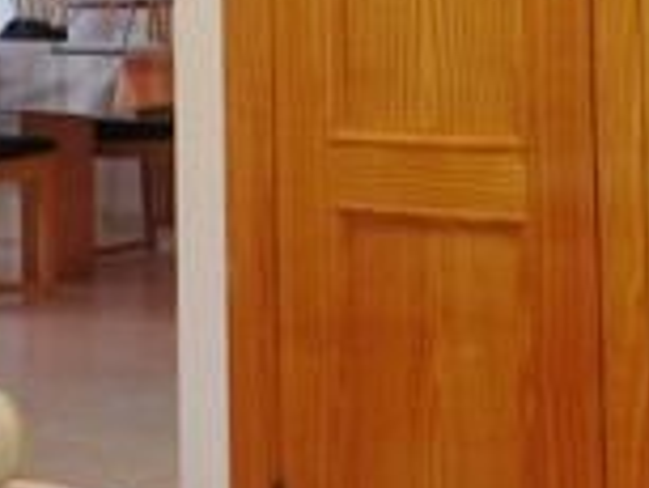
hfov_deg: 18.0
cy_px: -204
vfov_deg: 13.3
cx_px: -32
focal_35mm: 106
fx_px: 1989
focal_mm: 4
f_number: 3
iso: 250
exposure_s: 1/30
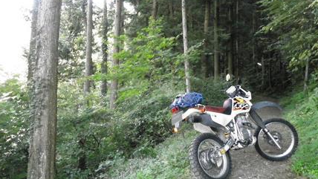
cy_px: 77
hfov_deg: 59.5
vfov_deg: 35.6
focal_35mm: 33
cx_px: 160
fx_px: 278
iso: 800
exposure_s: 1/125
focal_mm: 4.9
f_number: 3.2
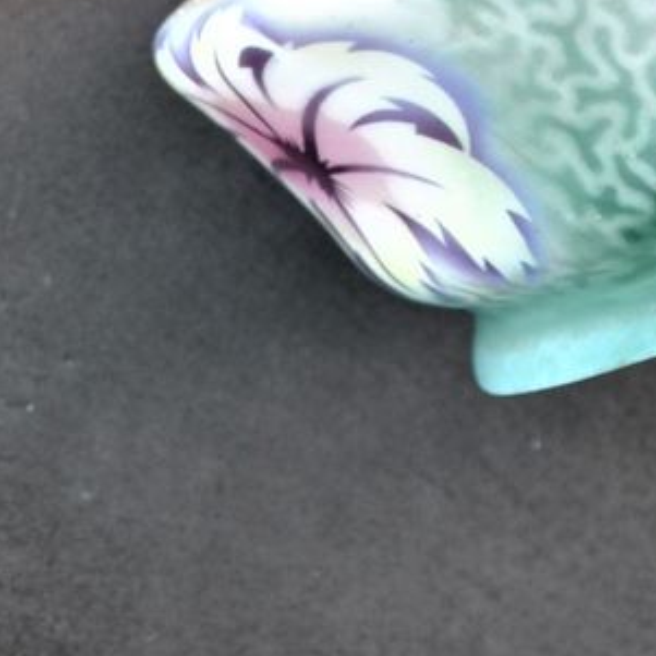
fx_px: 2455
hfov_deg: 15.0
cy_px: -482
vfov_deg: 13.8
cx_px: 636
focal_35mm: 115
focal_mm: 25
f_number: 4.5
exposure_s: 1/80
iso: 400
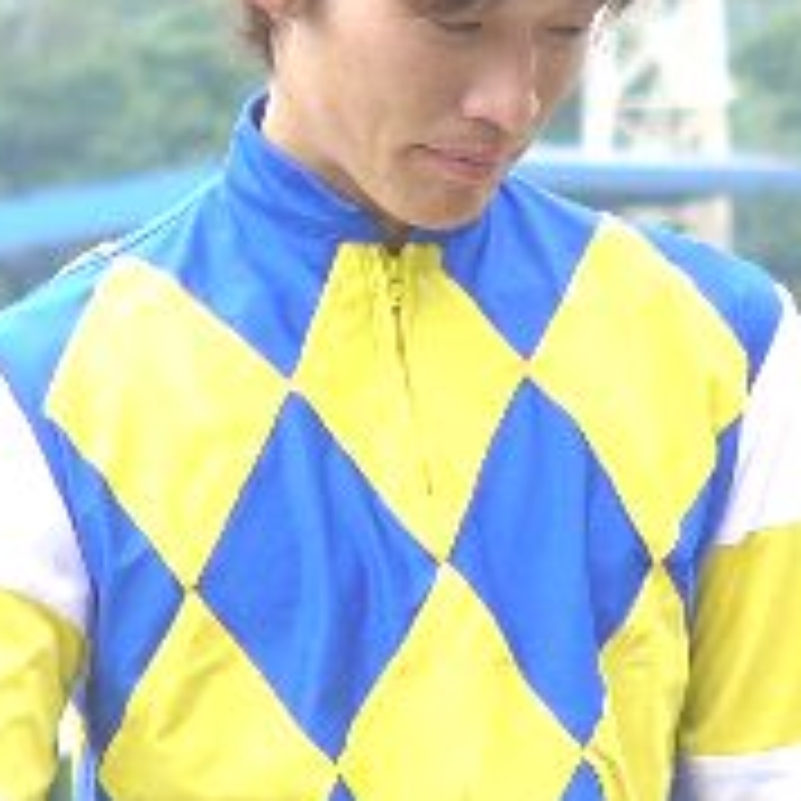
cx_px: 554
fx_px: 17619
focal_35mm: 673
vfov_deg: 2.6
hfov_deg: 2.6
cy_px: 171
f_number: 2.8
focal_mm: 35.3
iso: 50
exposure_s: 1/50
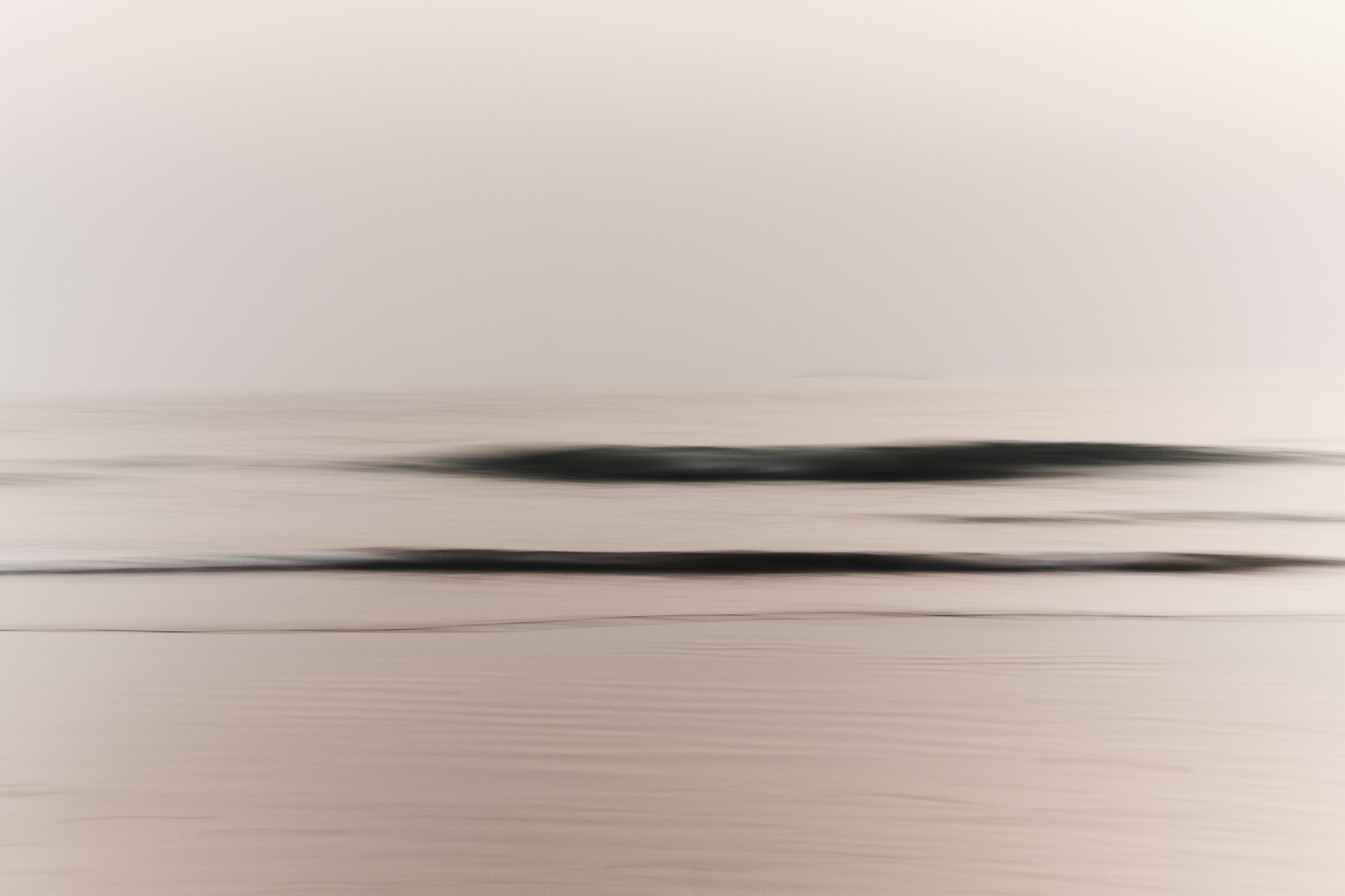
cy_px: 448
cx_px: 672
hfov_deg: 42.7
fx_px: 1718
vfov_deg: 29.2
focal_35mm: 46
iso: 200
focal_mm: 30.9
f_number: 9
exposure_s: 1/8
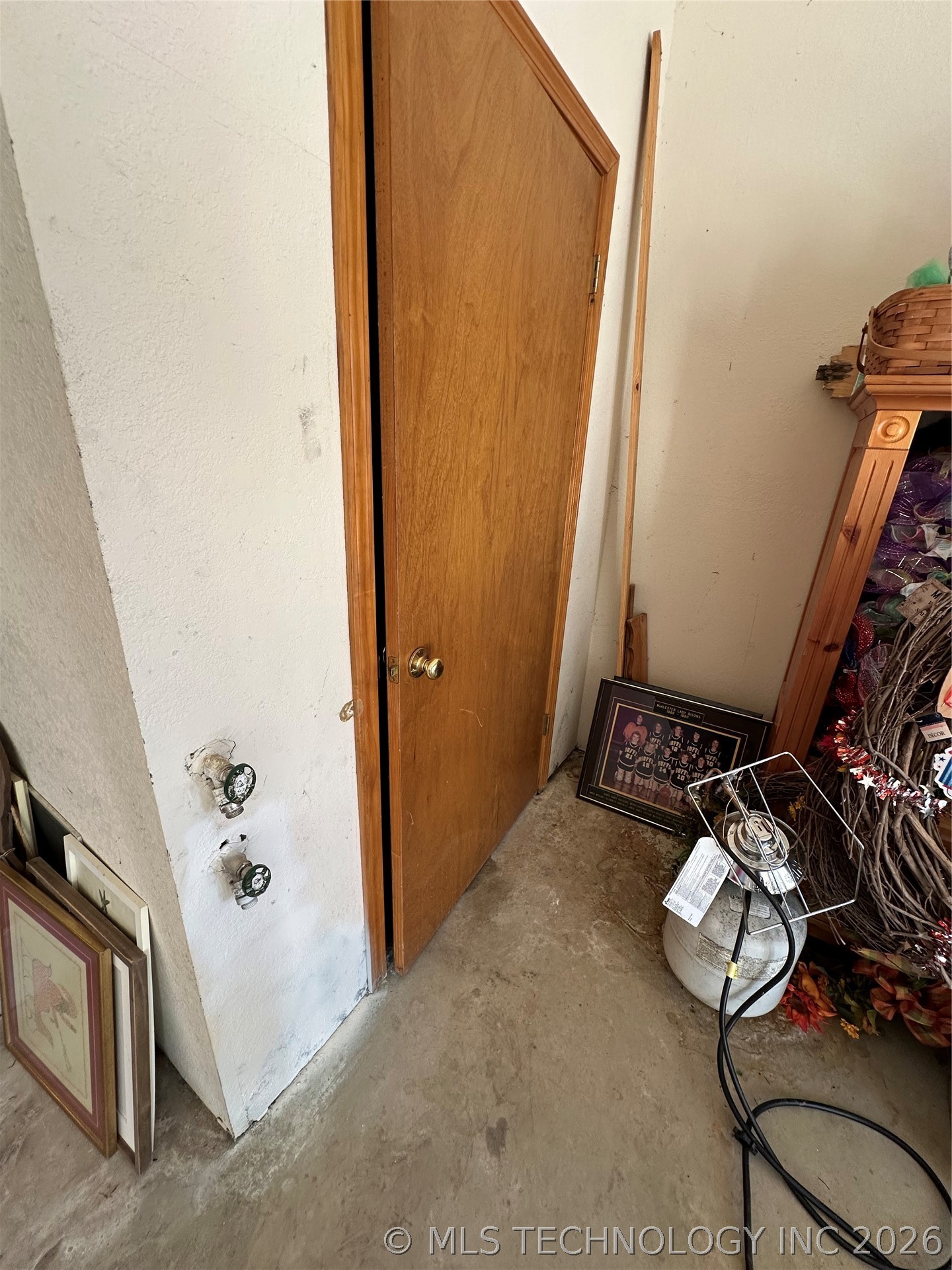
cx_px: 476
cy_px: 635
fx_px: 513
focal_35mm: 14
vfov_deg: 102.1
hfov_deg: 85.7
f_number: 2.2
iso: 125
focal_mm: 2.22
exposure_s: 1/99
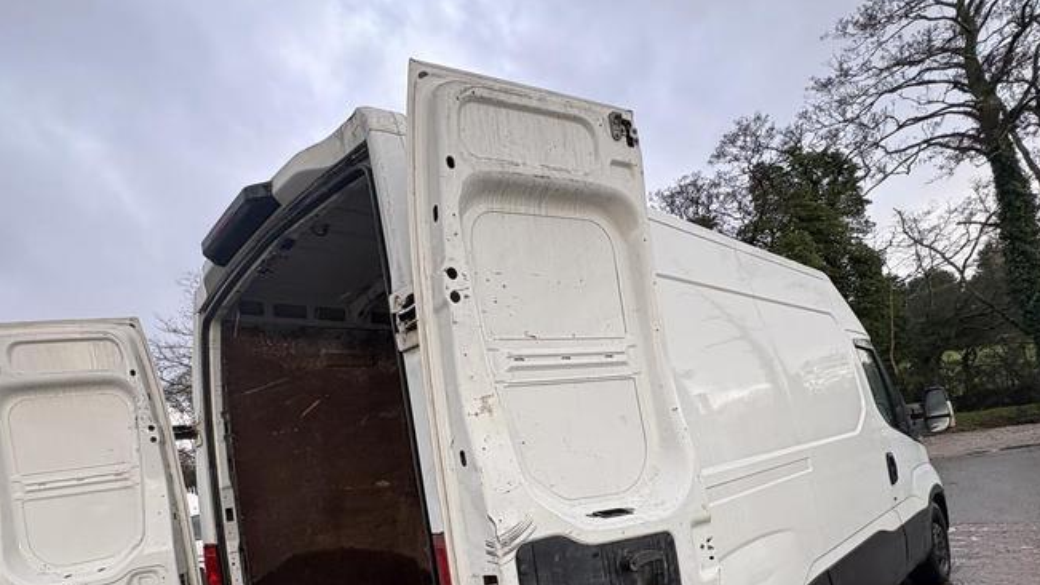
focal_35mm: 21
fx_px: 579
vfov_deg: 50.2
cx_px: 471
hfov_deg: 83.6
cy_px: 472
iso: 40
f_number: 2.2
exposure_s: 1/99
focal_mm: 2.22
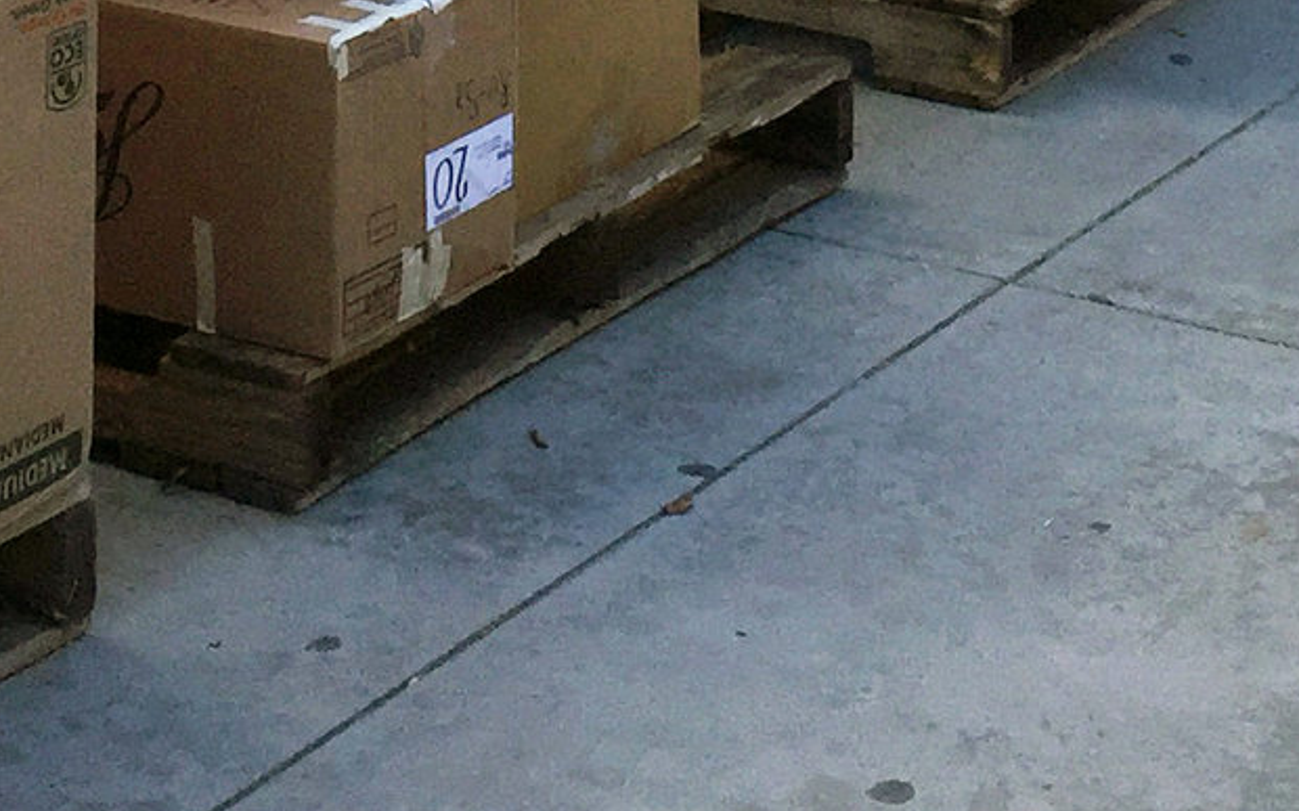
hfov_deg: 16.8
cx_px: 474
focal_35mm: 124
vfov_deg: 9.8
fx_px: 4388
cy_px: -804
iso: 32
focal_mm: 4.15
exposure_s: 1/898
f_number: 2.2
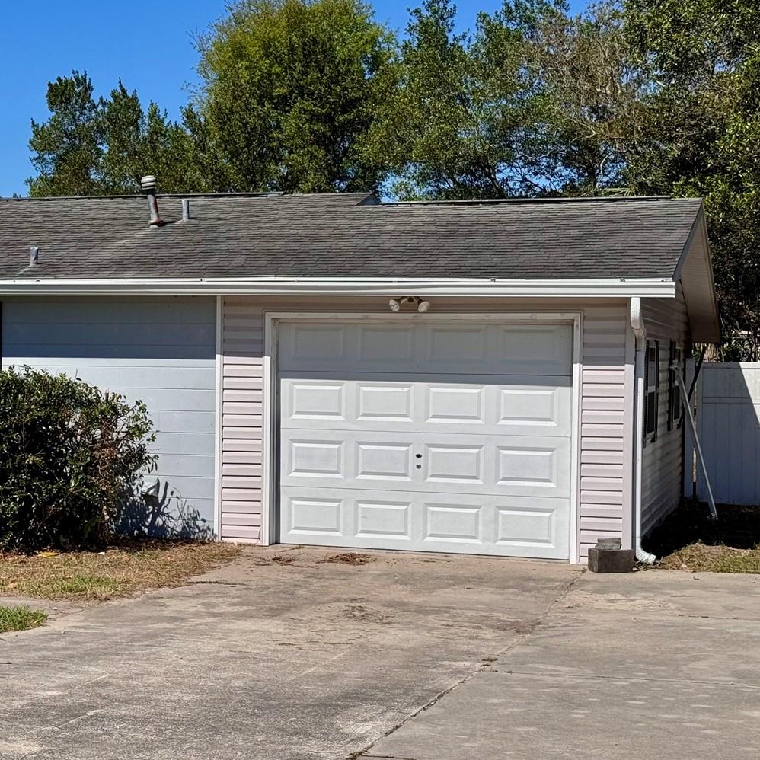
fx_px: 1689
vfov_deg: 25.3
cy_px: 421
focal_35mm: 68
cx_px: 220
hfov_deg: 25.2
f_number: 1.78
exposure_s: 1/7937
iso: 64
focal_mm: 6.76
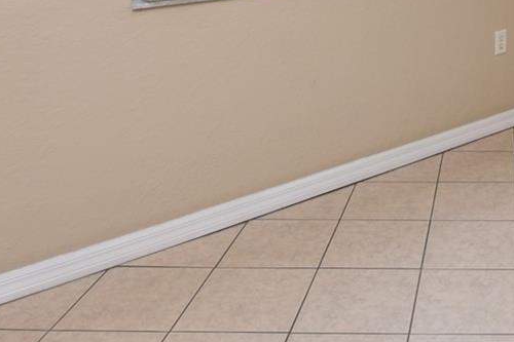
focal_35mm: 48
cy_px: -120
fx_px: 685
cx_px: 534
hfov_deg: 36.3
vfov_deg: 24.1
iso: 160
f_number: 5.6
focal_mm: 10
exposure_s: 1/125
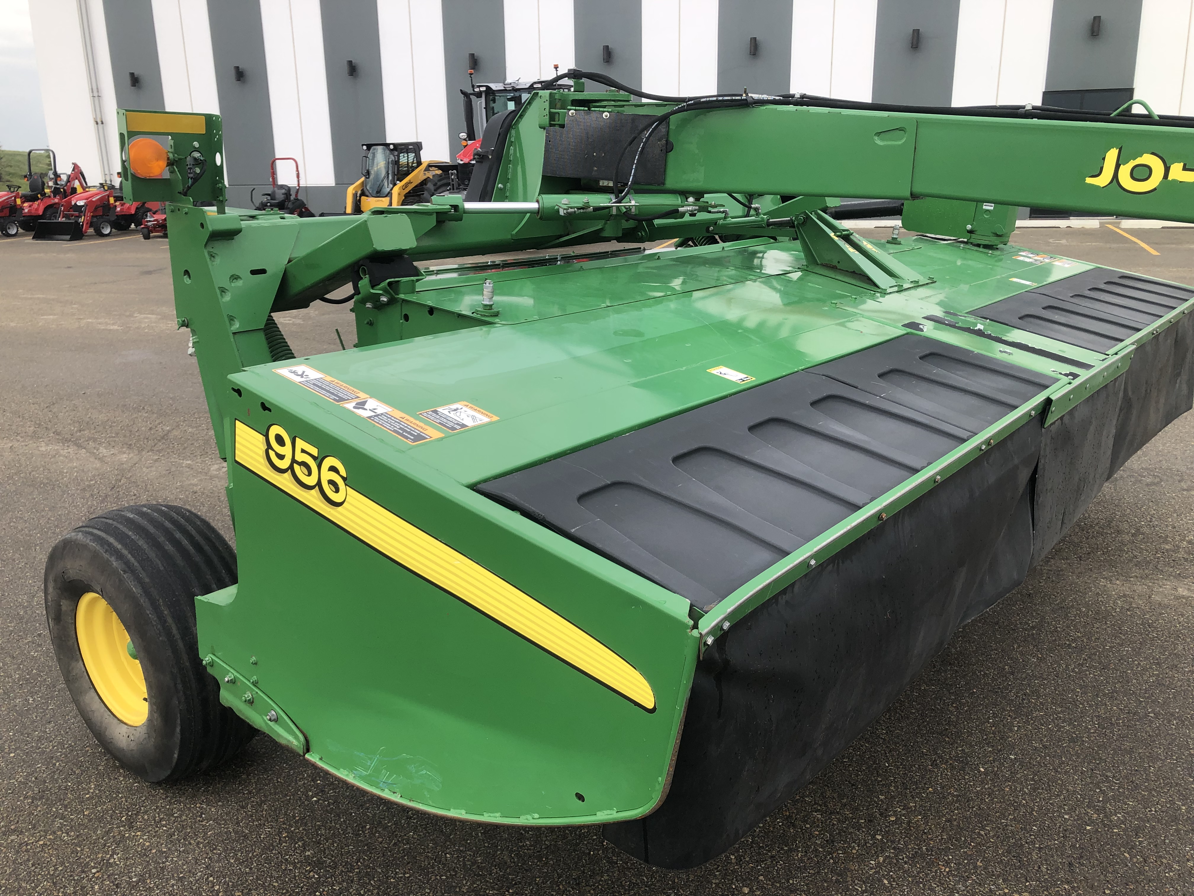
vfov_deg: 49.7
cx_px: 597
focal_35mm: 28
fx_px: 966
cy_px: 448
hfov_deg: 63.4
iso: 20
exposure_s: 1/578
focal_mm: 3.99
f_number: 1.8
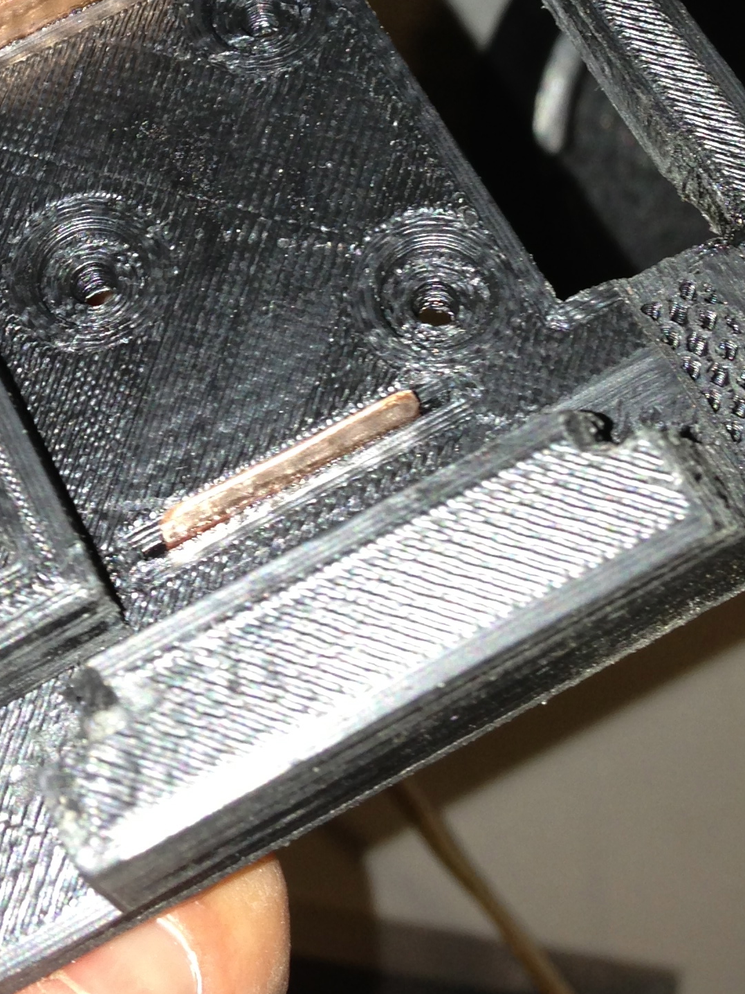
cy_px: 16
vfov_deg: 24.8
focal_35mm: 75
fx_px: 2152
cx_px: 193
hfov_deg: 19.5
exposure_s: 1/20
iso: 50
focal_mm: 4.13
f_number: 2.4
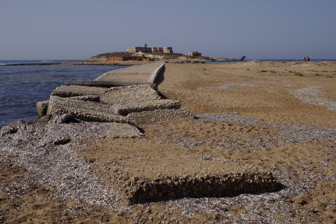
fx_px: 448
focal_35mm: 48
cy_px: 97
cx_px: 161
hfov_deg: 41.1
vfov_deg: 28.0
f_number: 19
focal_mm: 28
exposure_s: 1/125
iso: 100
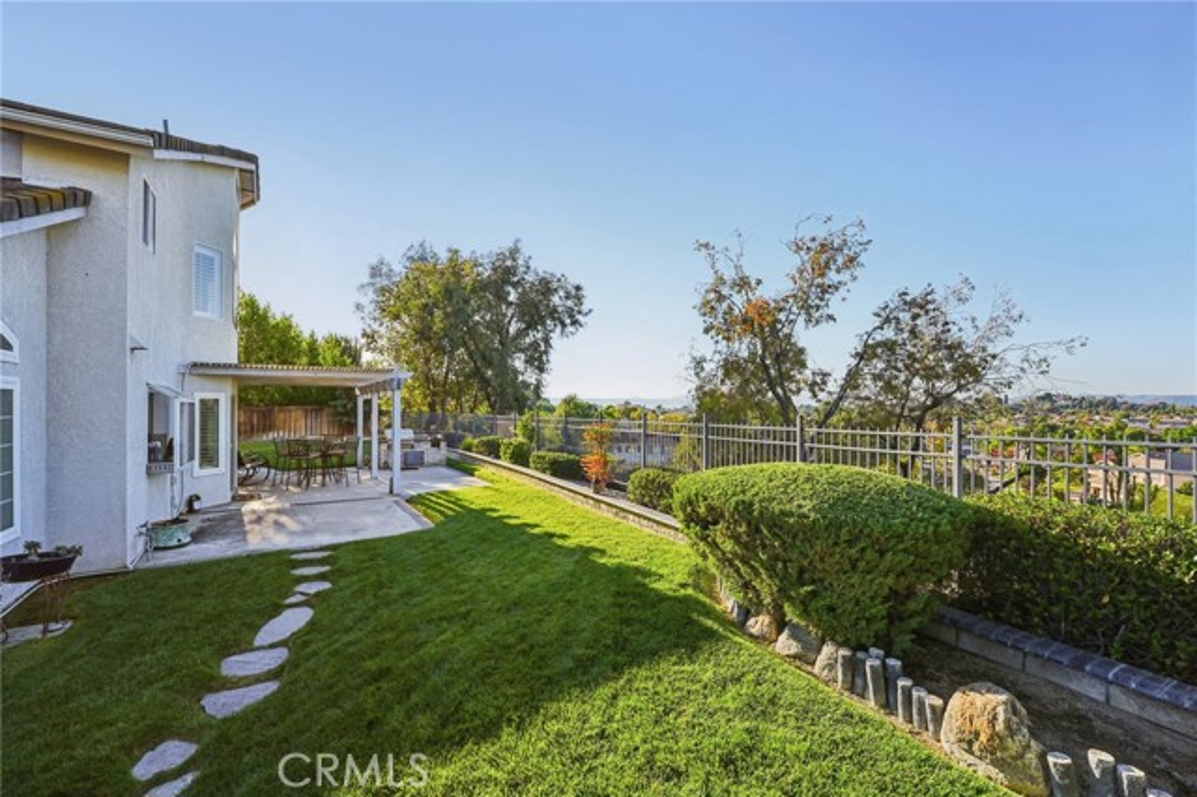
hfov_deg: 104.3
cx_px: 598
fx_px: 465
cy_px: 398
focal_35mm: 14
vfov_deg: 81.1
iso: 100
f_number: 8
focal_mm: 14
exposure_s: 1/160
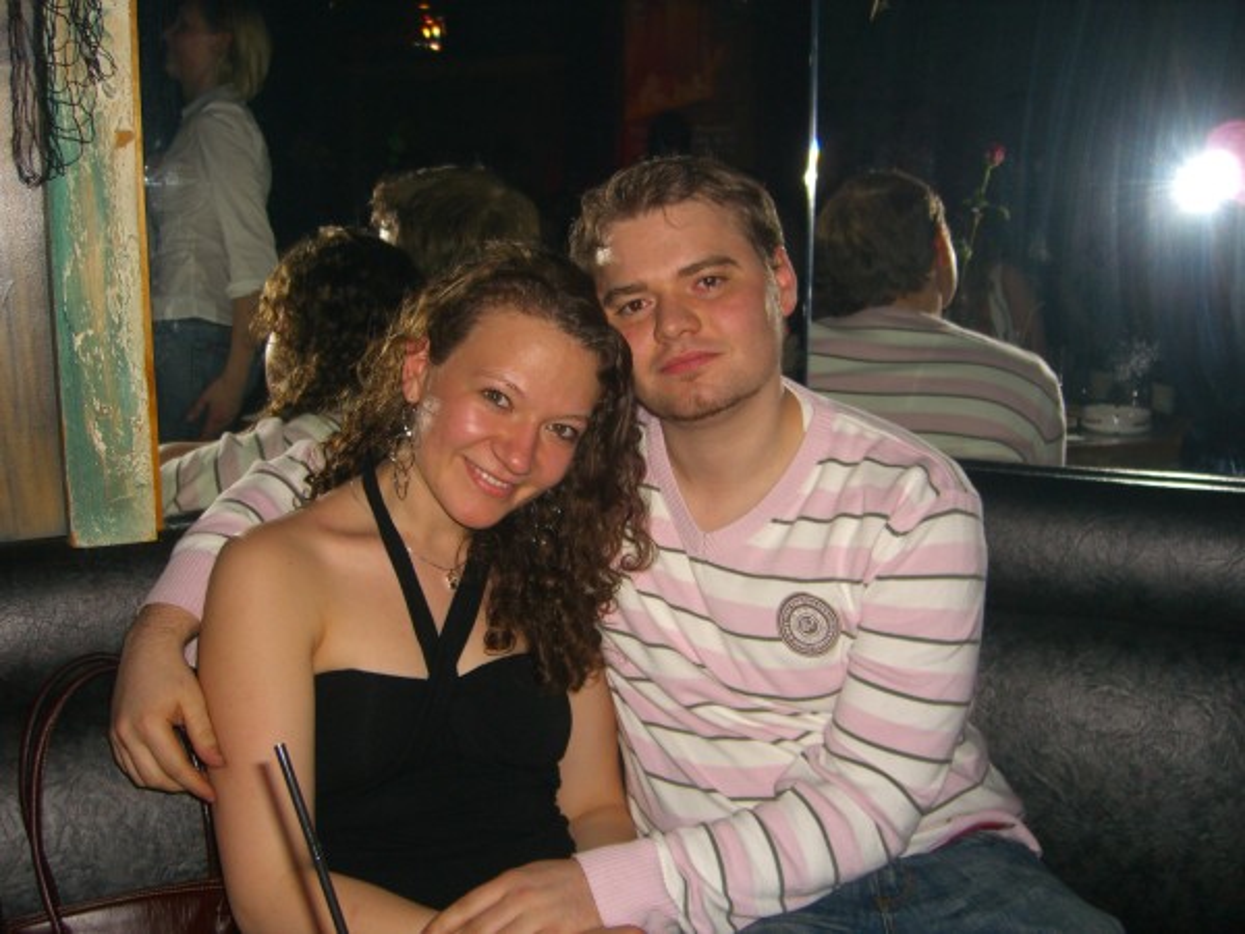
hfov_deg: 49.0
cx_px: 622
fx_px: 1367
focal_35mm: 38
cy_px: 467
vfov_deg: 37.7
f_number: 2.8
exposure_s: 1/60
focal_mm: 7.9
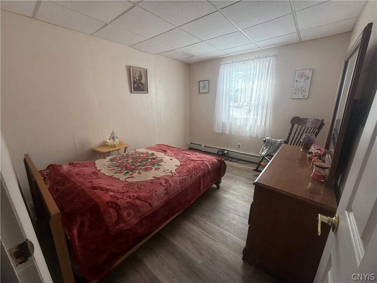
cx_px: 188
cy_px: 142
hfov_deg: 102.1
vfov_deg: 85.7
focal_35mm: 14
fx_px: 152
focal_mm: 2.22
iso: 100
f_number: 2.2
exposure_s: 1/99
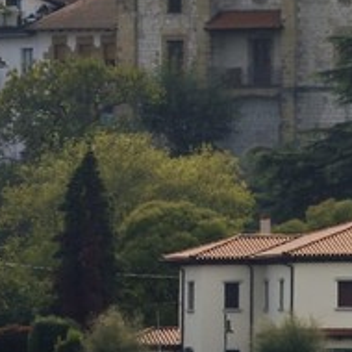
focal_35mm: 1110
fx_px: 12770
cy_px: -50
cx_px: 1427
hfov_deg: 1.6
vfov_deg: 1.6
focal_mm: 155
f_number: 16
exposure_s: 1/320
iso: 200
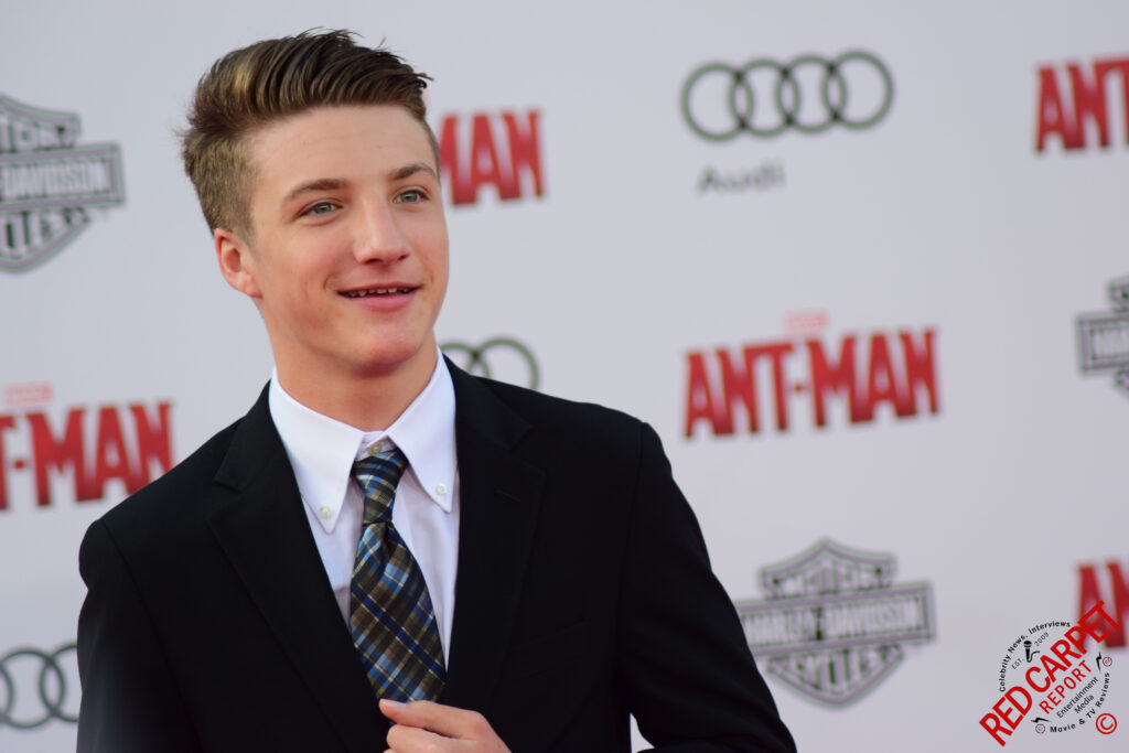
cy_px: 376
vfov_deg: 7.3
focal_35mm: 188
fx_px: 5881
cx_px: 564
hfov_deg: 11.0
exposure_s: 1/500
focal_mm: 125
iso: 500
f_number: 5.6
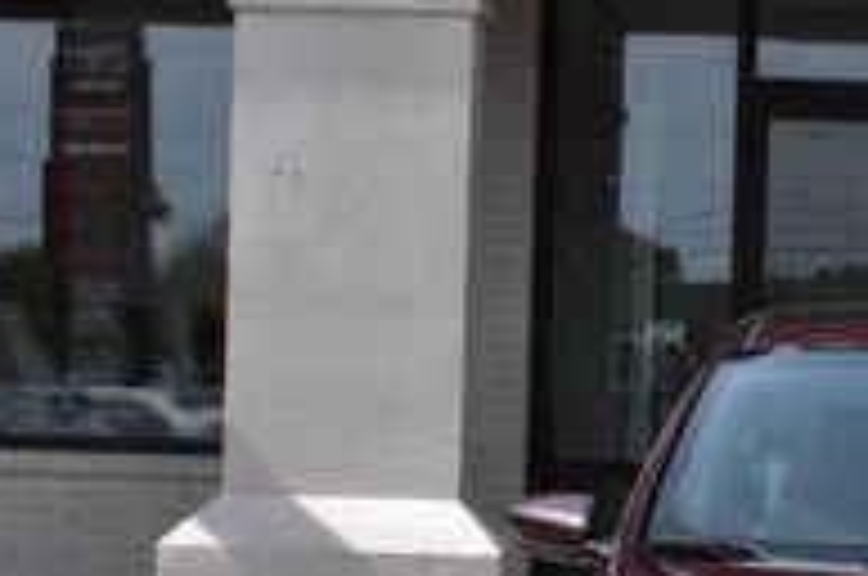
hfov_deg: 15.9
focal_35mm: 125
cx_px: 1025
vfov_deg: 10.9
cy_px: 486
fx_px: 3001
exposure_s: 1/2000
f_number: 14
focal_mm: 25
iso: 2500
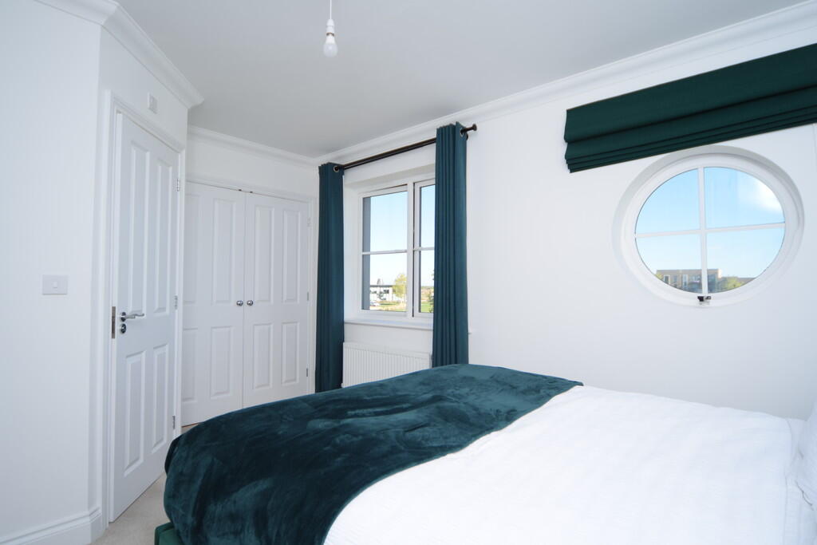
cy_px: 272
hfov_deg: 90.0
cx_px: 408
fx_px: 409
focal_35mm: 18
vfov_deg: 67.4
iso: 100
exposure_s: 1/200
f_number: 5
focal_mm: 12
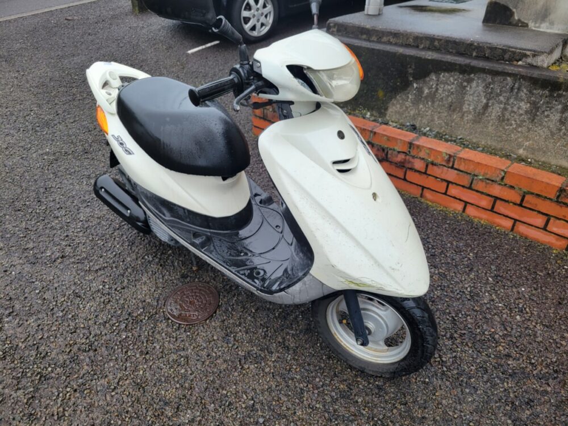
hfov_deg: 67.3
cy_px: 213
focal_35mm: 26
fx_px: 427
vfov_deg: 53.1
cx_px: 284
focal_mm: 5.4
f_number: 1.8
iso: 40
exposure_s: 1/325
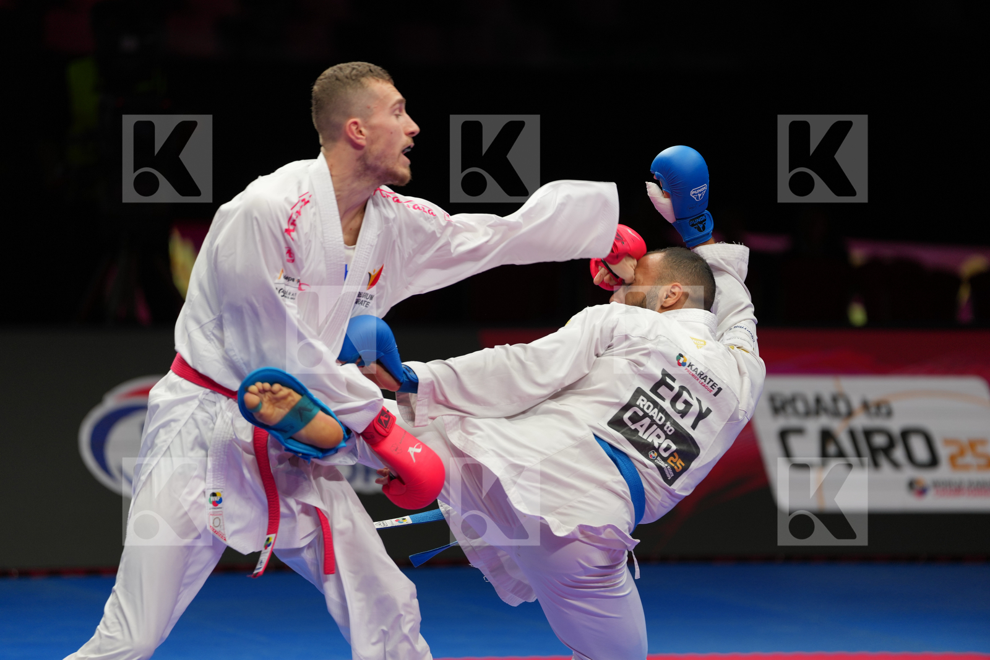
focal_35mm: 200
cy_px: 330
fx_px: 5499
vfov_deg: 6.9
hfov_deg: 10.3
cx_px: 495
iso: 400
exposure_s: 1/1000
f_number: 2.8
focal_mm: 200
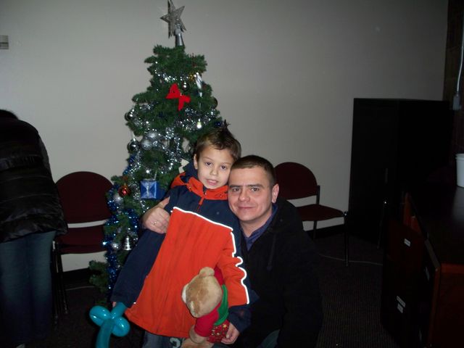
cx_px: 232
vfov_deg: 38.7
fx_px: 496
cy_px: 174
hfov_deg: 50.1
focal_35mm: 37
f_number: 3.4
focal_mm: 7.9
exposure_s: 1/30
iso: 200
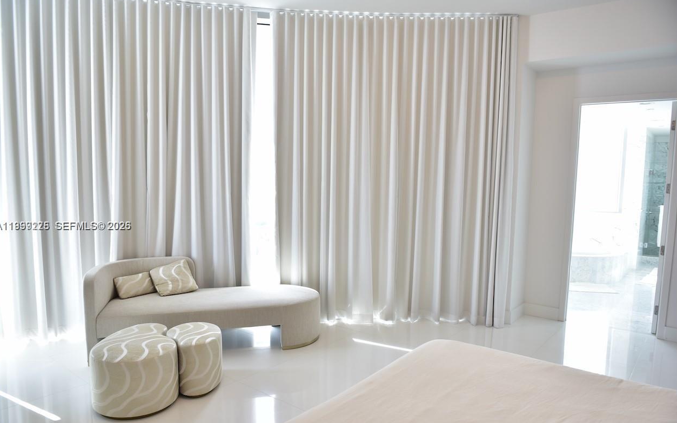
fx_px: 461
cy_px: 227
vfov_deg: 49.2
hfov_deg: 72.5
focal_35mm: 25
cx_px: 339
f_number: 3.5
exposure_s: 1/60
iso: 250
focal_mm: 24
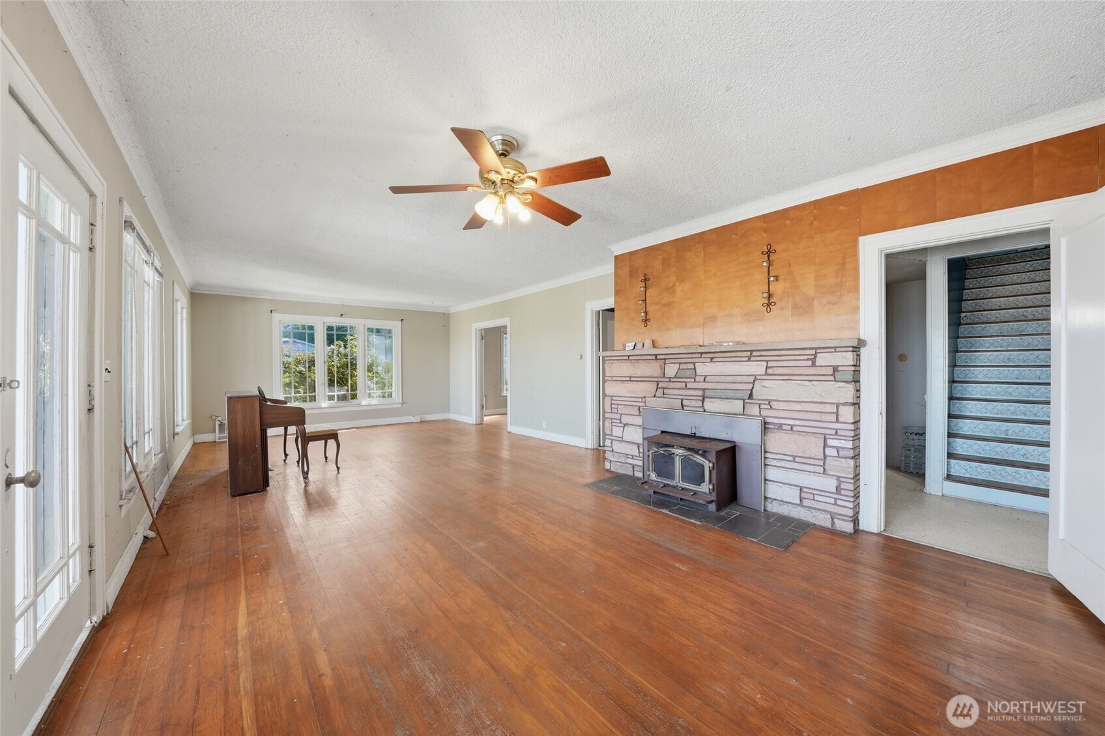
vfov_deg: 90.0
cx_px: 552
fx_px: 368
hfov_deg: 112.6
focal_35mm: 12
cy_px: 368
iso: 250
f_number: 9
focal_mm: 12
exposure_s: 1/20
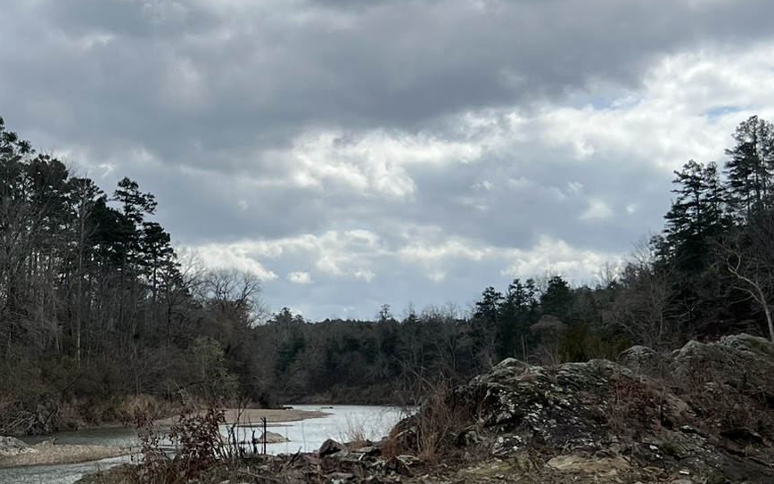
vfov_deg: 20.0
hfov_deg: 30.6
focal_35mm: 65
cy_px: 318
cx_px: 130
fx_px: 1371
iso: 50
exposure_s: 1/5882
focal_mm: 5.7
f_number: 1.5
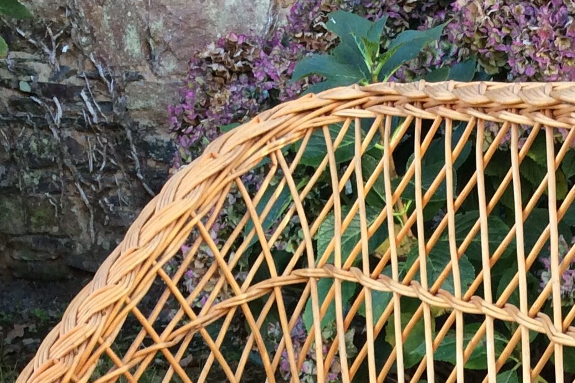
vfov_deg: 13.8
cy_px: 580
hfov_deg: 21.7
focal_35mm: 93
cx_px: 422
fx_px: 1485
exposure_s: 1/100
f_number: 2.4
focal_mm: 3.3
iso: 40
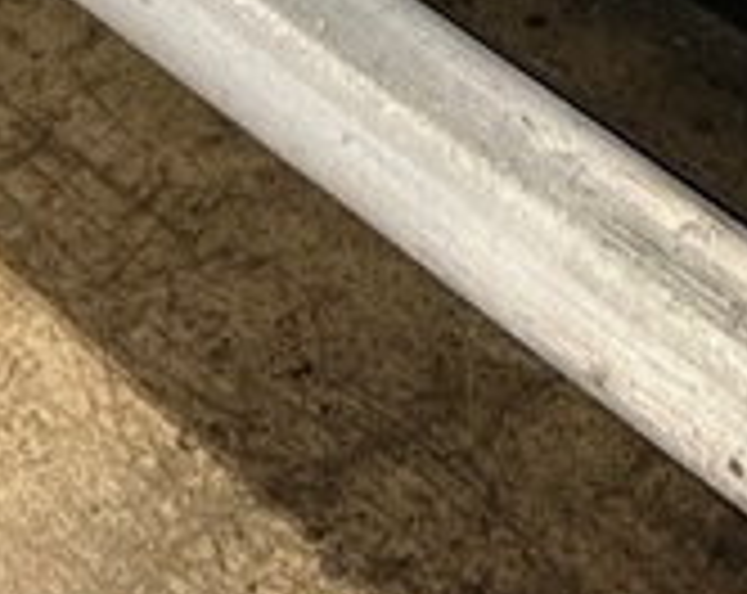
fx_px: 3463
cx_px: 558
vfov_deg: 8.9
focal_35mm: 157
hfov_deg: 12.3
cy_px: -814
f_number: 1.5
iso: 64
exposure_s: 1/50
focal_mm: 5.7
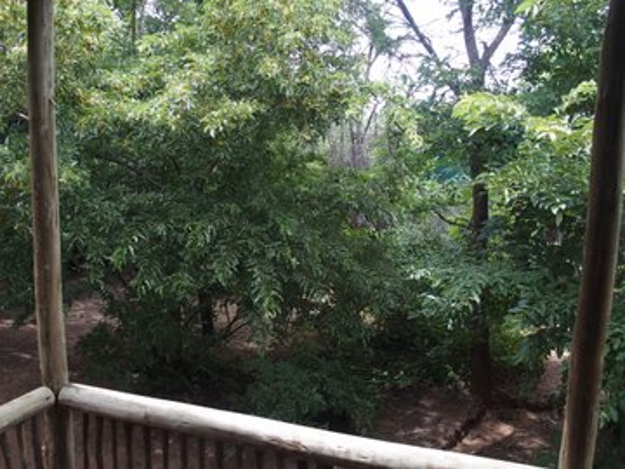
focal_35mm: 28
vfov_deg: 49.7
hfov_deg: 63.4
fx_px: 506
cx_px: 312
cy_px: 234
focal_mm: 6
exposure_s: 1/160
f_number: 3.2
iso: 100
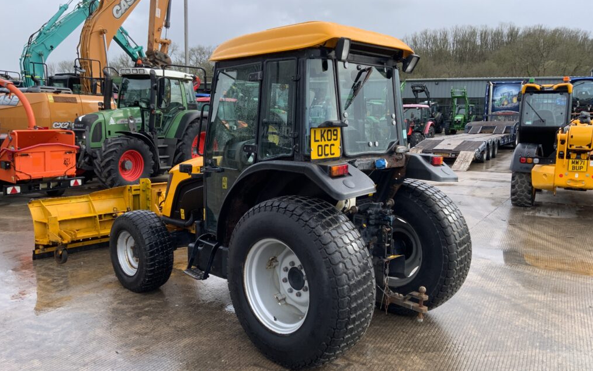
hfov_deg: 61.2
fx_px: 501
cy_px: 191
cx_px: 294
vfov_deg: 40.6
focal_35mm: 31
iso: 16
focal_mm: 3
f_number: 1.8
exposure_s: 1/412
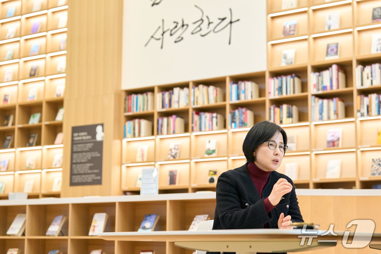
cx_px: 190
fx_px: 741
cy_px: 127
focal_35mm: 70
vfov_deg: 19.5
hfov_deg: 28.8
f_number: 3.5
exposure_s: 1/250
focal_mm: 70
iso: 1600
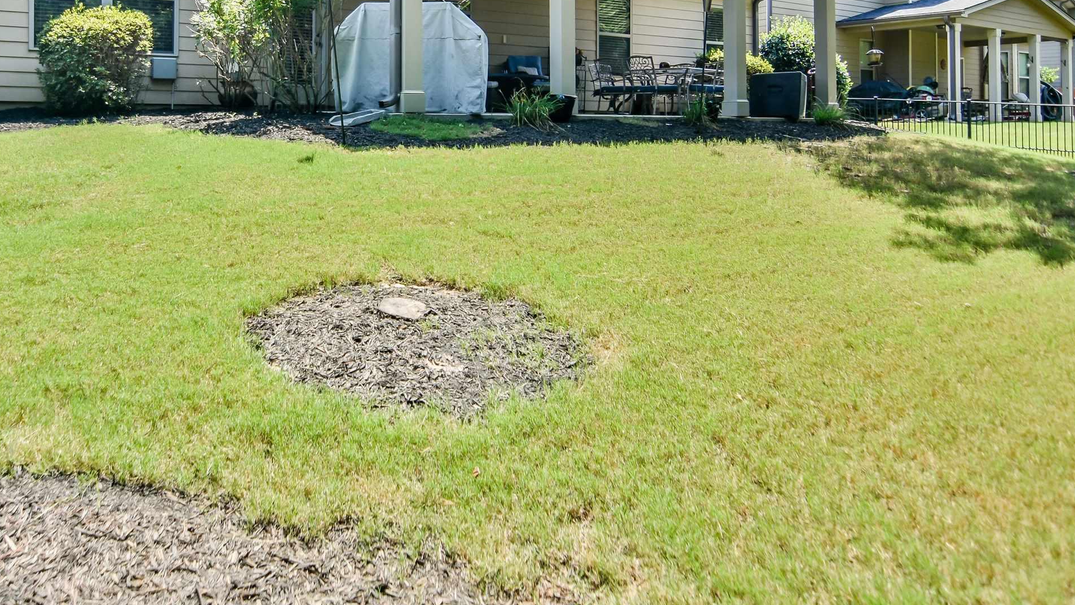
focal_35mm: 28
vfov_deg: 39.6
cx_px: 415
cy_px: 100
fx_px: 794
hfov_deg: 67.4
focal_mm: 11
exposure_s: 1/1000
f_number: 2.8
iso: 160
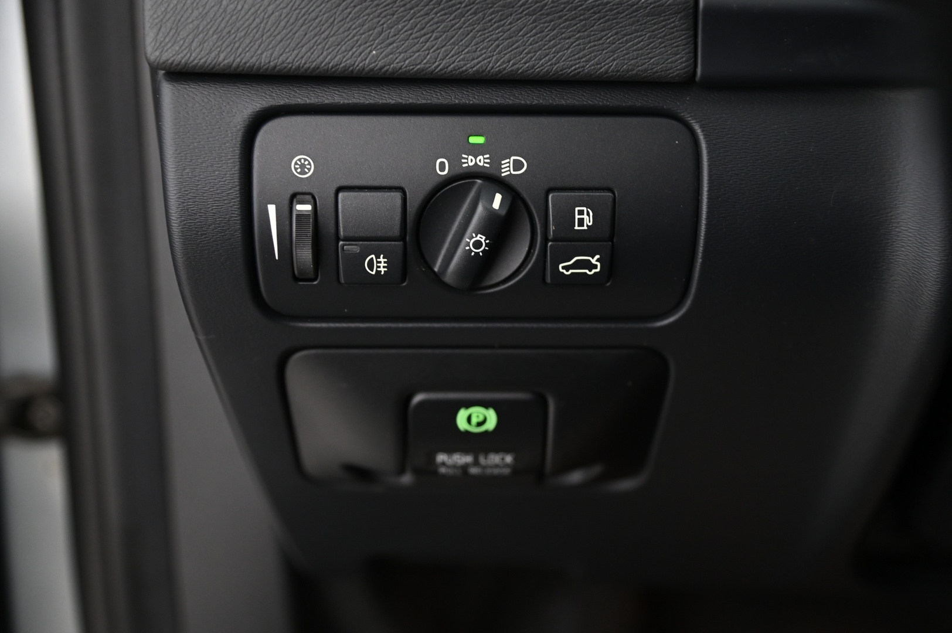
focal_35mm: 58
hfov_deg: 34.5
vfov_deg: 23.3
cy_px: 316
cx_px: 476
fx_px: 1532
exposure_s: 1/13
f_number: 4
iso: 2000
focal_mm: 58
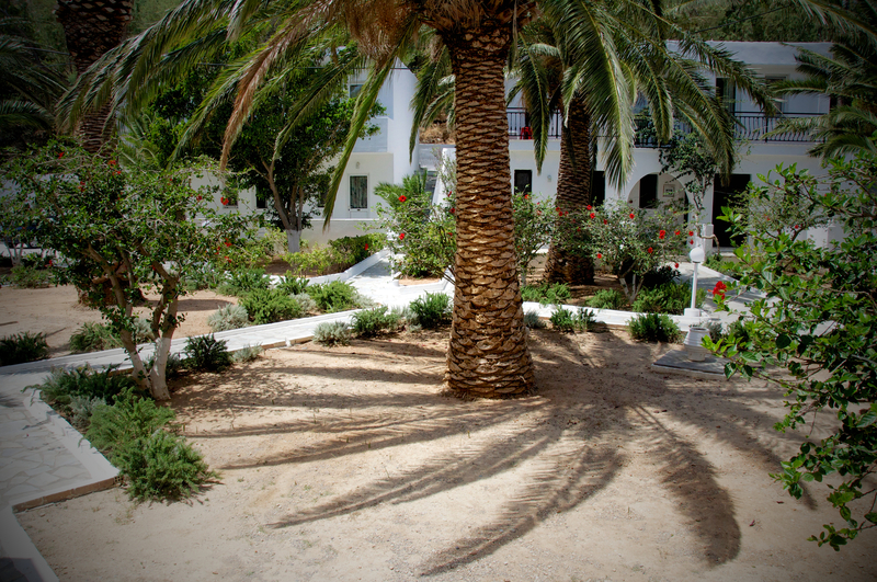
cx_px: 438
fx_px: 657
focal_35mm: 27
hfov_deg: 67.5
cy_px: 291
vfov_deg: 47.8
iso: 1000
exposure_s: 1/640
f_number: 13
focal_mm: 18
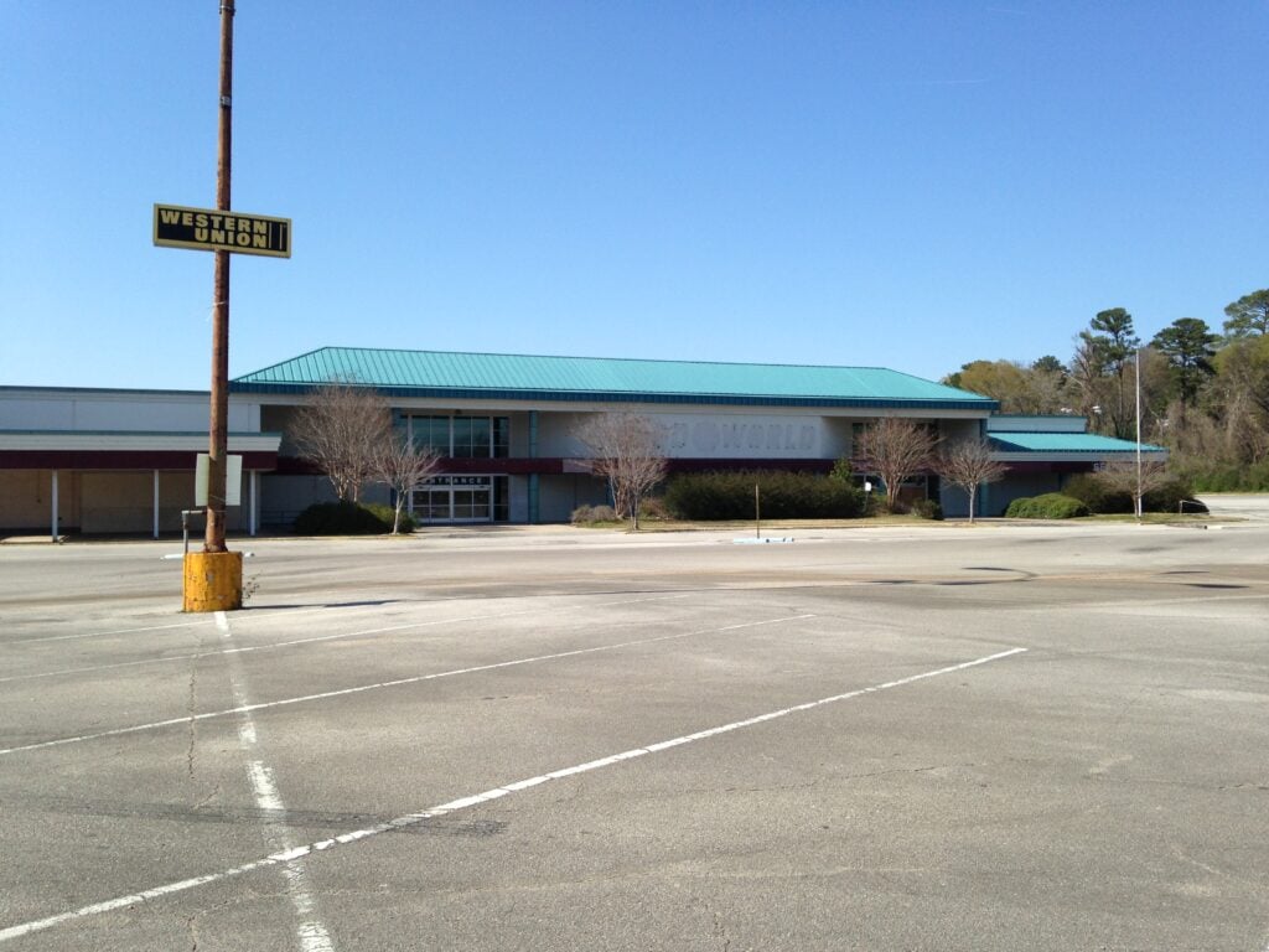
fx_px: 1210
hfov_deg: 55.4
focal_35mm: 33
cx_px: 634
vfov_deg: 42.9
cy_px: 476
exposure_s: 1/1427
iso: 50
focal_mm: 4.13
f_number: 2.4
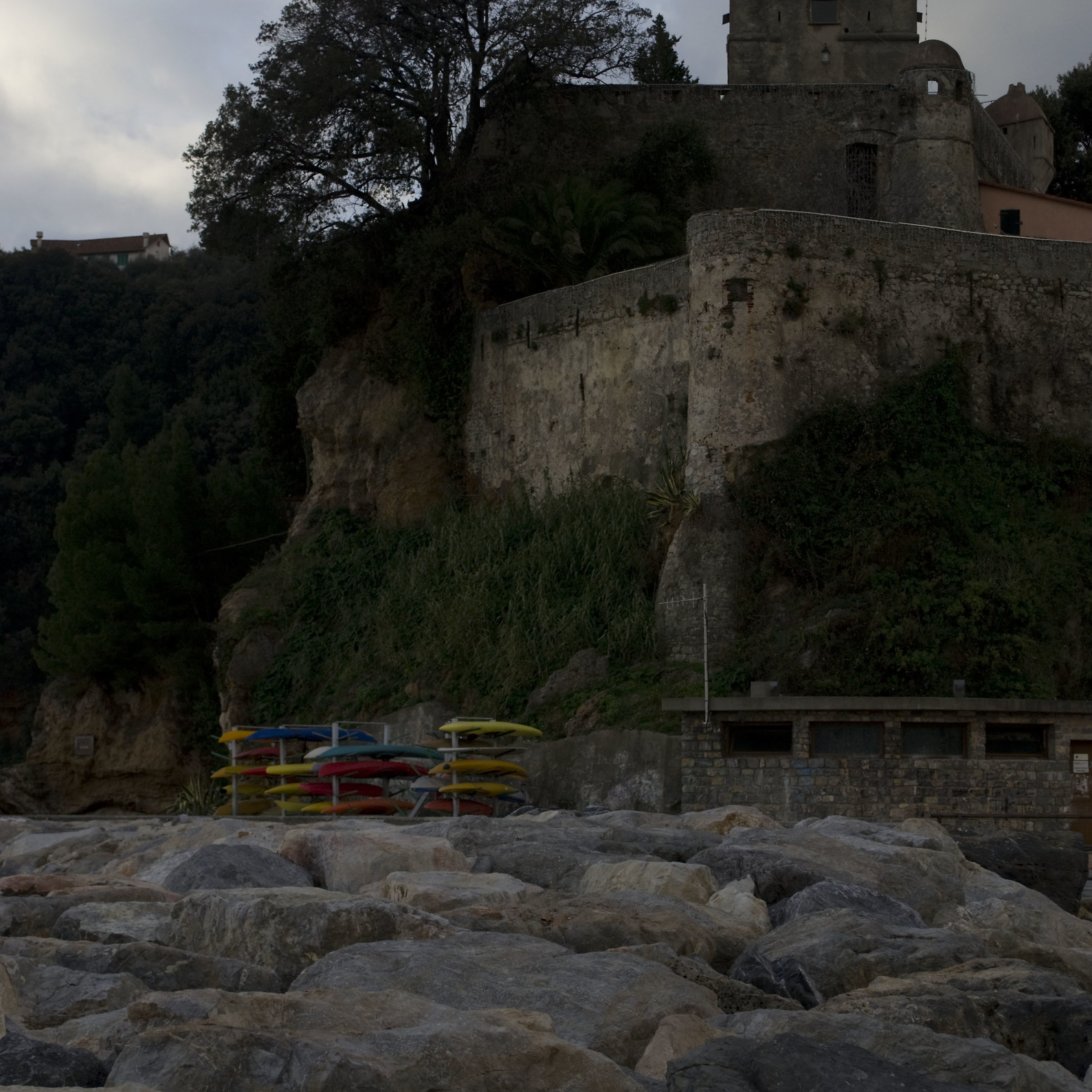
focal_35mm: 77
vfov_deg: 22.5
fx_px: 2748
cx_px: 547
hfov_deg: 22.5
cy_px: 500
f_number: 5.6
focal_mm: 40
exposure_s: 1/400
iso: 100
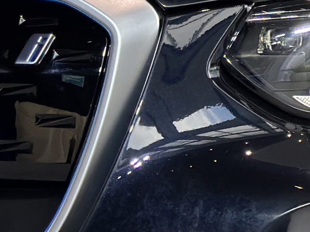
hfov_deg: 9.6
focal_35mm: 197
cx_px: 545
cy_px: -40
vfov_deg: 7.5
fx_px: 1765
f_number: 1.78
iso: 80
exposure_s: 1/724
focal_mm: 6.86
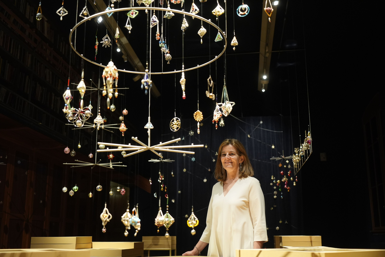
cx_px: 192
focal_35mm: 40
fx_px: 428
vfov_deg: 33.4
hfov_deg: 48.5
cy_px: 128
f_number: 3.2
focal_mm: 40
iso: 2500
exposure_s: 1/60
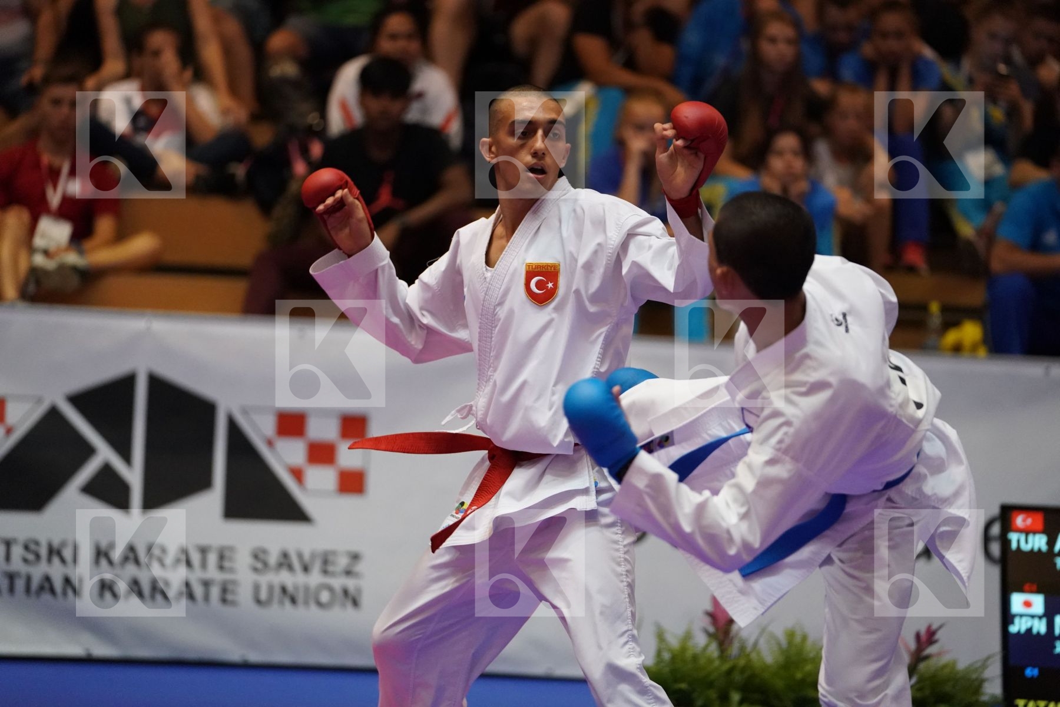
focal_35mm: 178
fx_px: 5241
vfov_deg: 7.7
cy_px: 354
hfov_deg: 11.5
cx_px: 530
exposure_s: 1/1000
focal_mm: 178
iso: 6400
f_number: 2.8
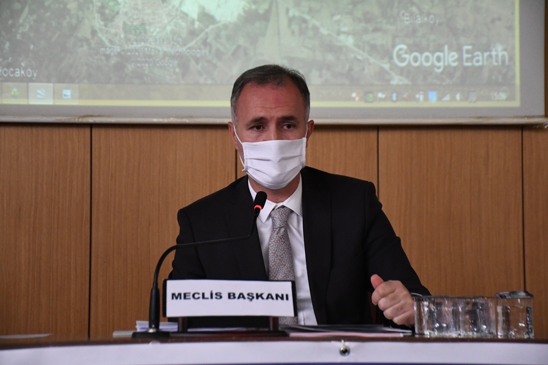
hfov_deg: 18.3
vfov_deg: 12.2
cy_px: 182
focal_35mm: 112
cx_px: 274
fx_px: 1705
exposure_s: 1/125
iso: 5000
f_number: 5
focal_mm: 75
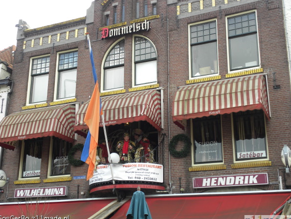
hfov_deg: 34.3
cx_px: 137
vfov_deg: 26.1
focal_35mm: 56
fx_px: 471
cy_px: 107
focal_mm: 9.2
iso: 64
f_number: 3.5
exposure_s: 1/99
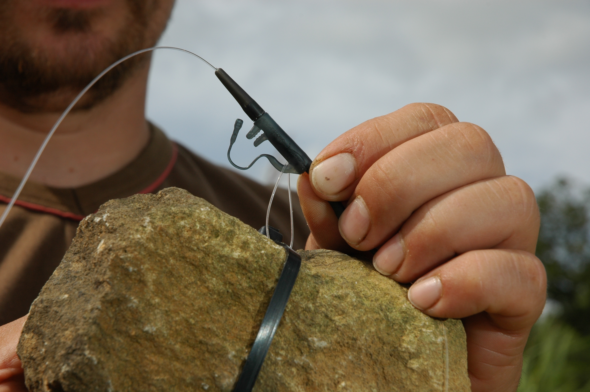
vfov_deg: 13.0
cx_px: 295
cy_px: 196
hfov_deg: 19.5
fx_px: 1719
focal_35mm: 105
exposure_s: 1/320
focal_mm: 70
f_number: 11
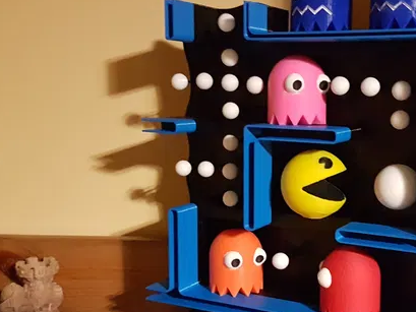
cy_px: 190
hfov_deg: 35.8
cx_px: 280
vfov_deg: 27.5
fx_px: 637
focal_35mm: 53
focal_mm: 4.2
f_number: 1.7
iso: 640
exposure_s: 1/10
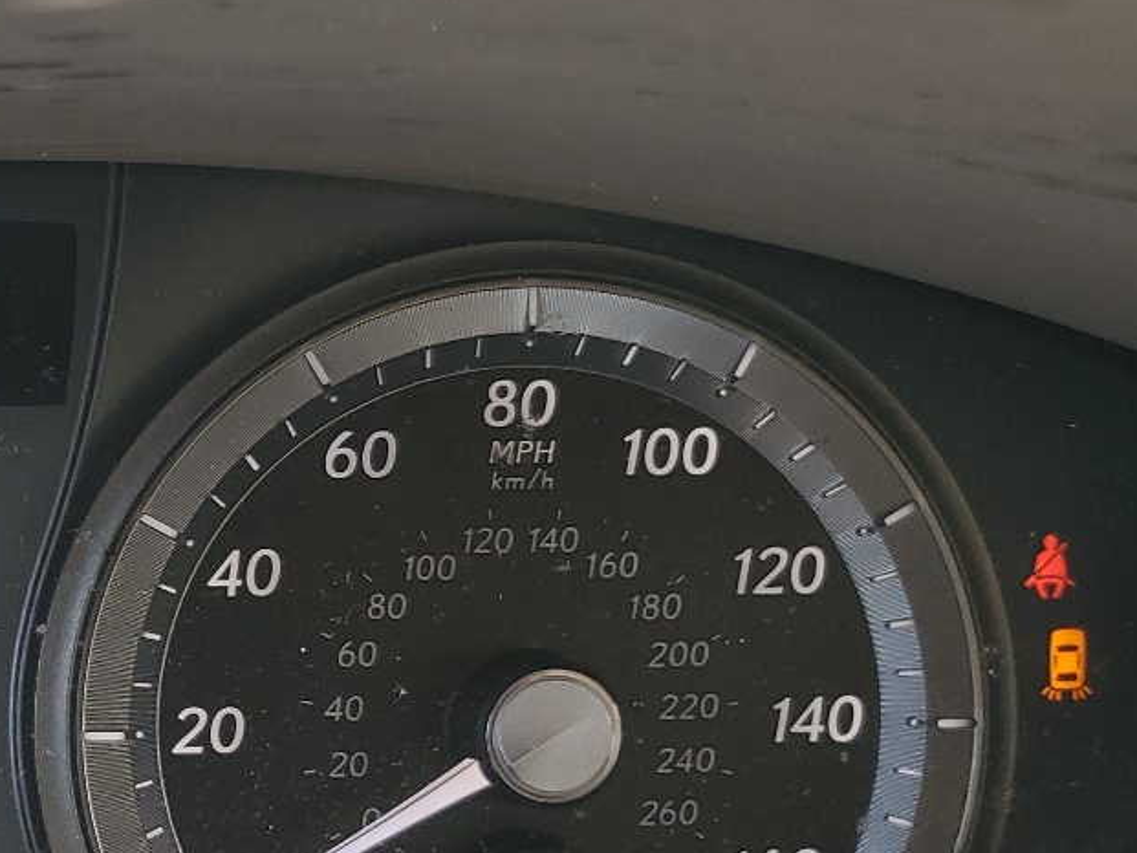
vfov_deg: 21.8
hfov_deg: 25.7
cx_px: -258
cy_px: 589
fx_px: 2201
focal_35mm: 67
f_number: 1.5
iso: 51
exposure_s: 1/120
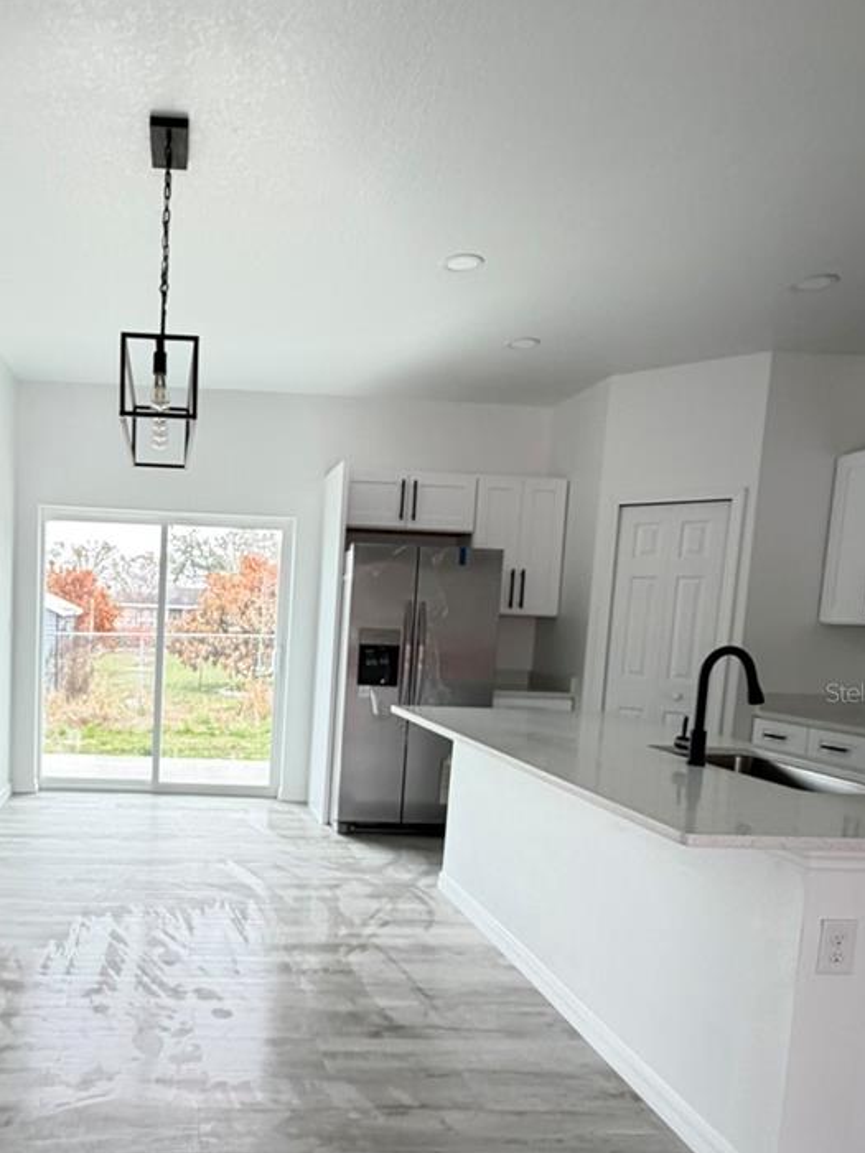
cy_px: 692
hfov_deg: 53.8
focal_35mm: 24
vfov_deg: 70.9
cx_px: 201
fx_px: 800
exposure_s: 1/121
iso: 160
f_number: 2.2
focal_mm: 2.22
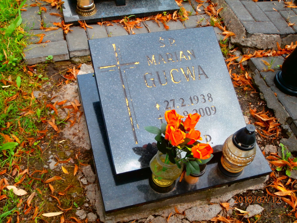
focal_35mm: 38
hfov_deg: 49.0
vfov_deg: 37.7
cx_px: 148
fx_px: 326
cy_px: 112
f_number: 3.9
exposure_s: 1/160
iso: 100
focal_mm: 6.67
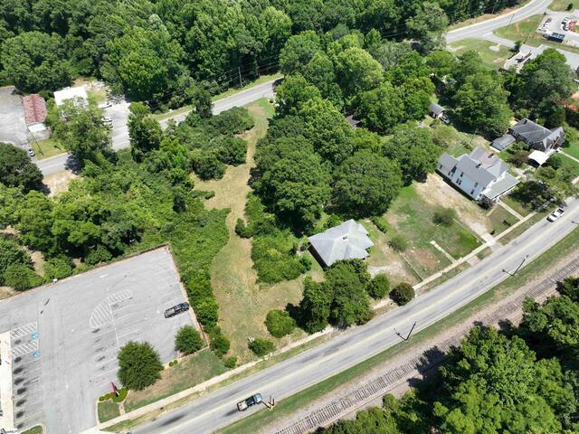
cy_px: 217
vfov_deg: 56.8
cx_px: 290
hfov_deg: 71.6
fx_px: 401
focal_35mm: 24
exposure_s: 1/160
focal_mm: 12.29
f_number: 2.8
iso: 100
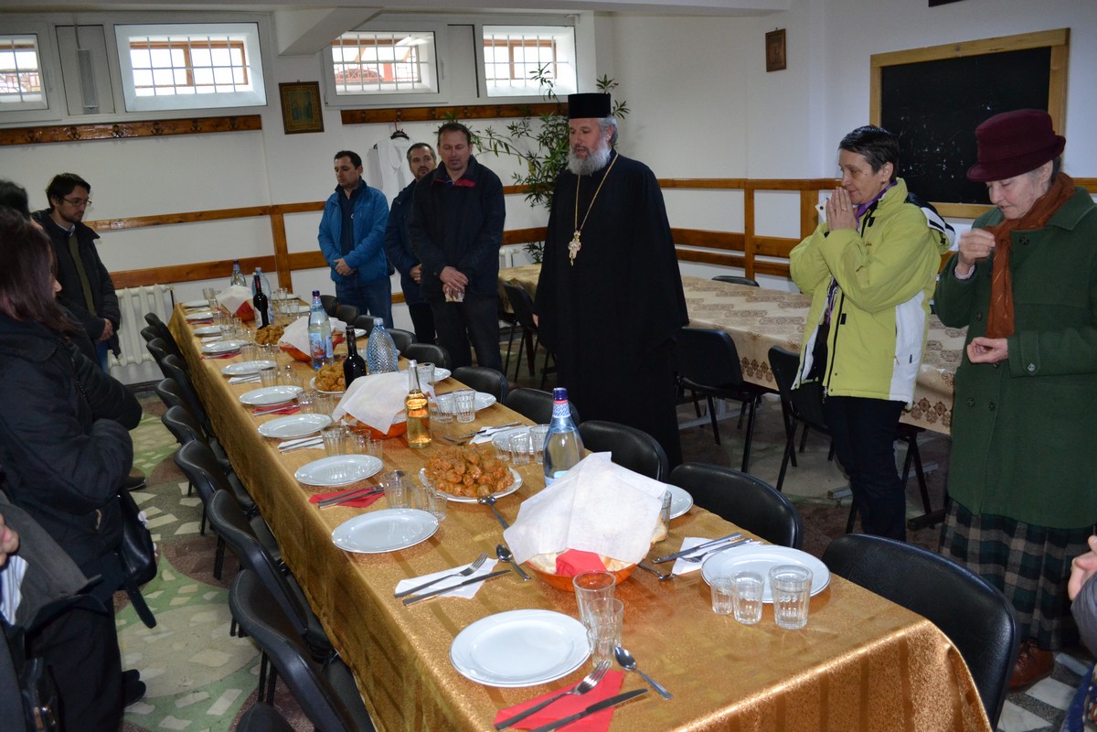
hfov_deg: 67.4
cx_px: 548
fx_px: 823
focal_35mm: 27
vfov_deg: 47.9
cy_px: 366
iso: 1400
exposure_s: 1/60
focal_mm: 18
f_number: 3.5
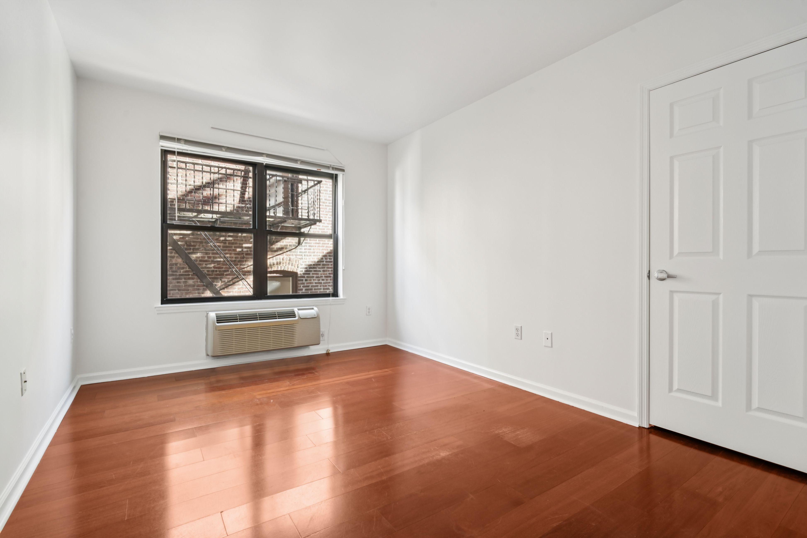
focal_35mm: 16
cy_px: 269
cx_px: 404
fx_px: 359
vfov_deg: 73.7
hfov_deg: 96.7
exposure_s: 1/10
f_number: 8
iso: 400
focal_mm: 16
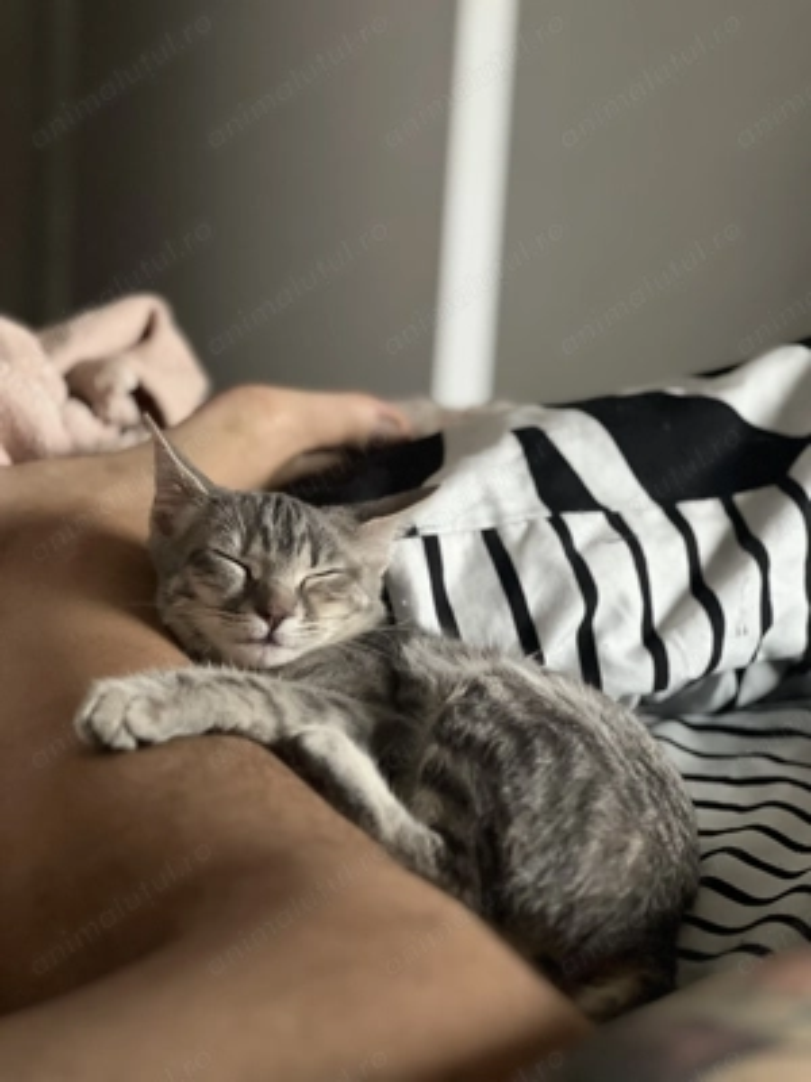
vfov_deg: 25.3
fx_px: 2405
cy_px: 541
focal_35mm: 77
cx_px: 406
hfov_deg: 19.1
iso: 800
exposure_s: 1/15
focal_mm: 9
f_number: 2.8
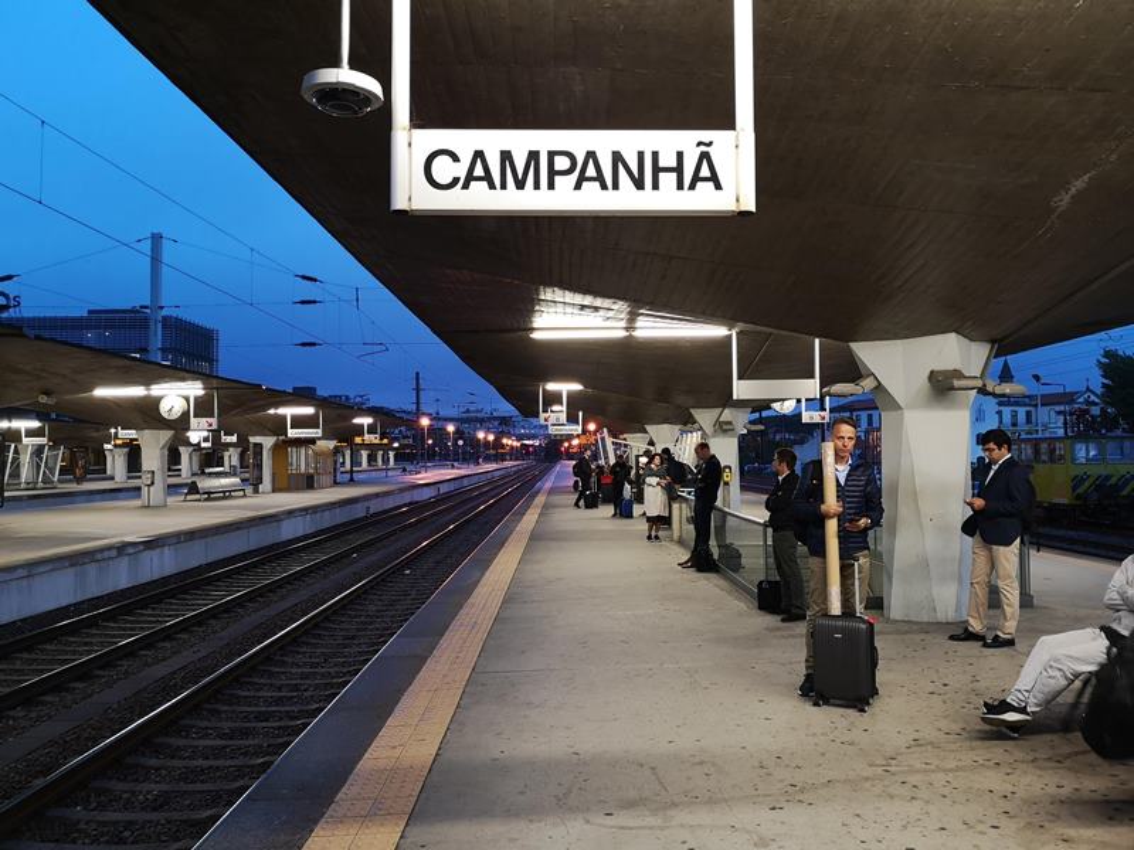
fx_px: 885
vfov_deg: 51.4
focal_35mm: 27
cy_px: 425
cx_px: 567
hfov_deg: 65.3
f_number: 1.8
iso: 200
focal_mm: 3.95
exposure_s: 1/30
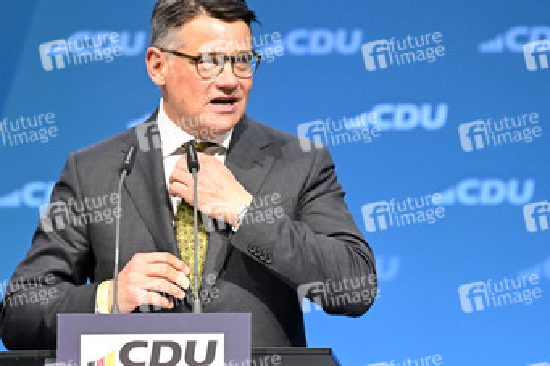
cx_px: 199
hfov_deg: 3.9
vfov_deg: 2.6
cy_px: 173
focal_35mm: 529
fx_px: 8078
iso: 8000
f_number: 5.6
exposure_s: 1/500
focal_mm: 400
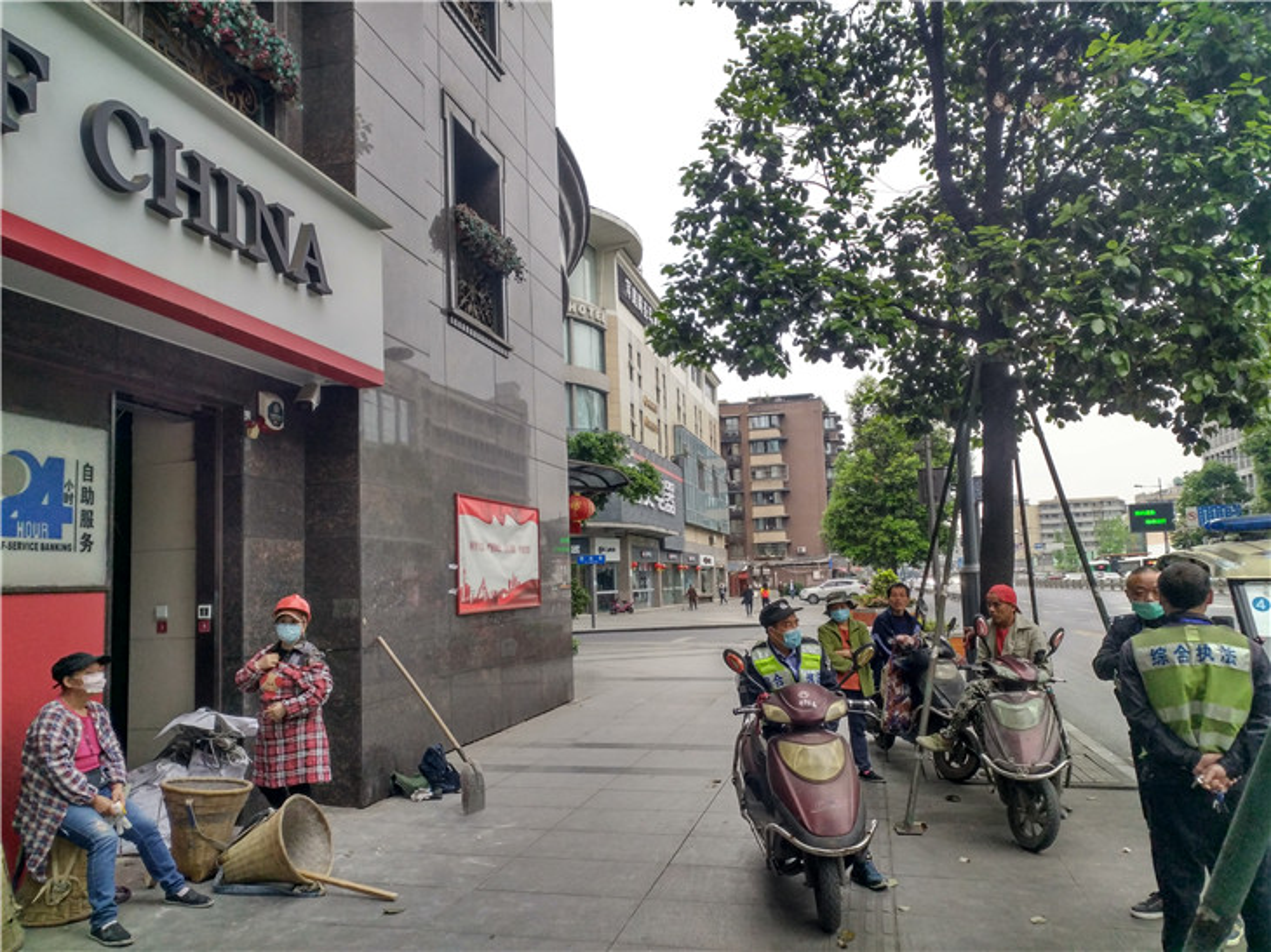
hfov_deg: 65.3
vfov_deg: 51.3
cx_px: 636
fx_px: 991
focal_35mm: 27
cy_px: 476
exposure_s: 1/100
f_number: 2.2
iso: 102
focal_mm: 4.73
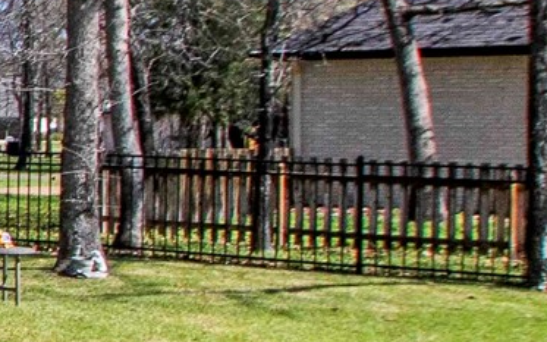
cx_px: -820
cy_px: 148
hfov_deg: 14.1
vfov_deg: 14.7
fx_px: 1327
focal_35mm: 89
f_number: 8
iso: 100
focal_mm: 10
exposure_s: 1/640
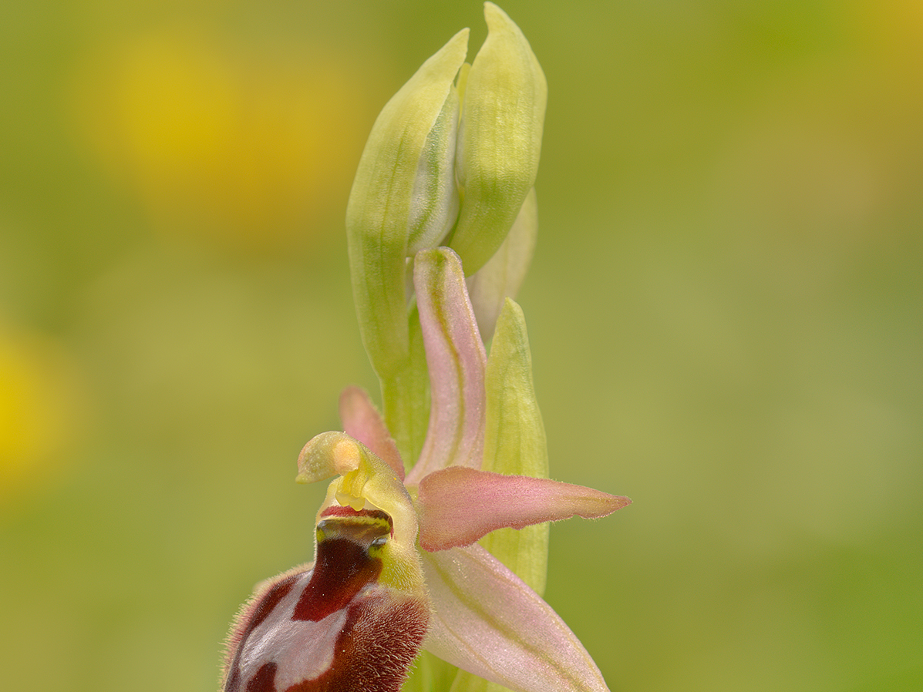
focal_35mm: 228
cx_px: 461
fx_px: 6073
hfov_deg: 8.7
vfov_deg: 6.5
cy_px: 658
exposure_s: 1/15
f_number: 11
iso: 100
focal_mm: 105
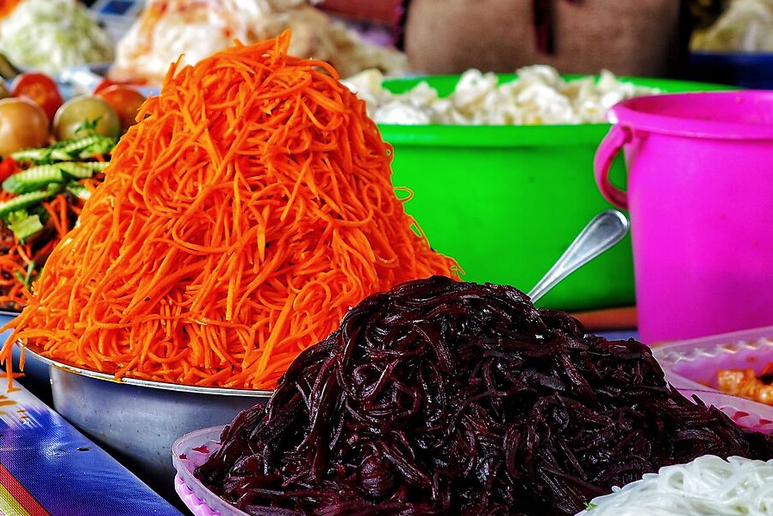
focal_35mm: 107
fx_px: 2297
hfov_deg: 19.0
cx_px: 233
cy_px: 111
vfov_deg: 12.7
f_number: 2.8
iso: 100
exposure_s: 1/40
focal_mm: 26
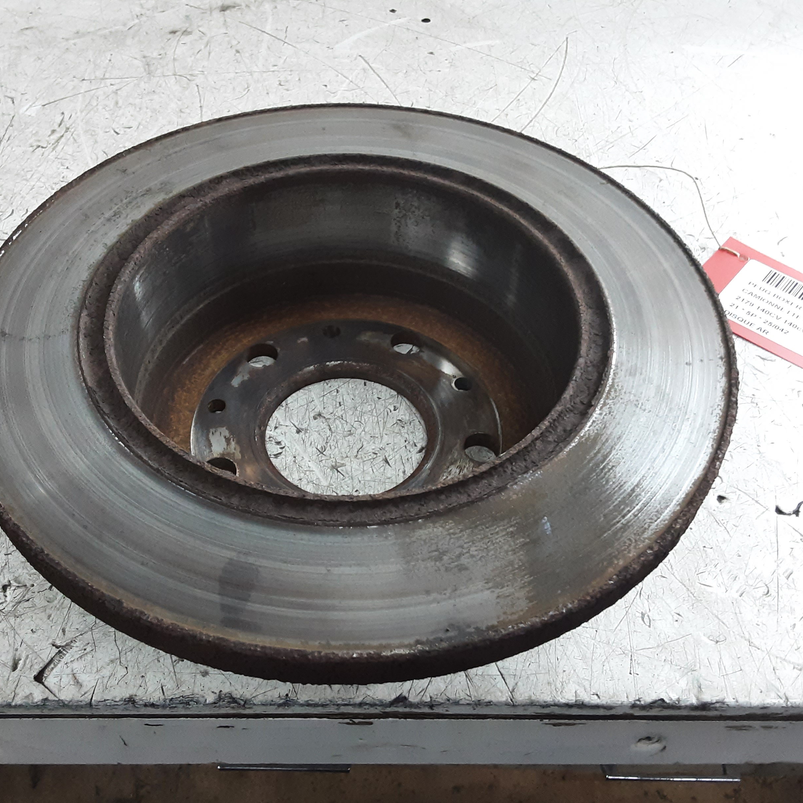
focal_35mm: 32
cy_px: 401
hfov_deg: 51.0
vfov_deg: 51.1
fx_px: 840
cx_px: 357
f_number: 1.9
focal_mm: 2.91
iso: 160
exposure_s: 1/33
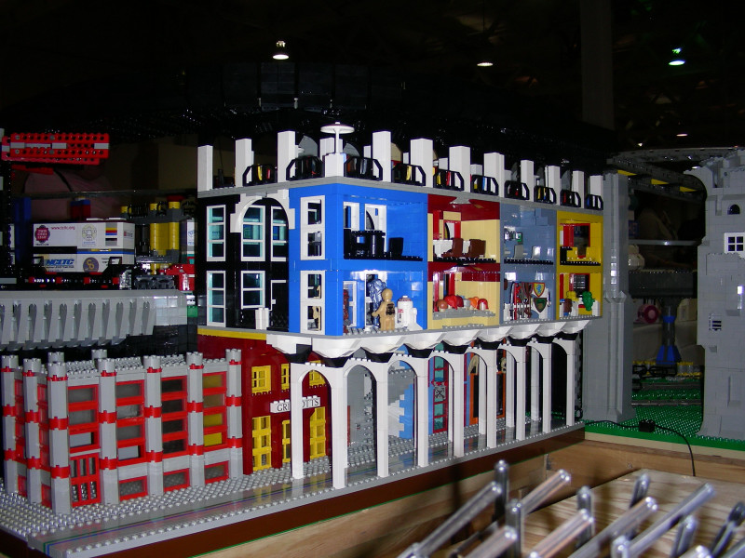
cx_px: 372
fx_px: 818
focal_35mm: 38
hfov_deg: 49.0
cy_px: 279
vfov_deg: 37.7
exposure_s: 1/60.1
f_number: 3.5
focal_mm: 6.3
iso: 50
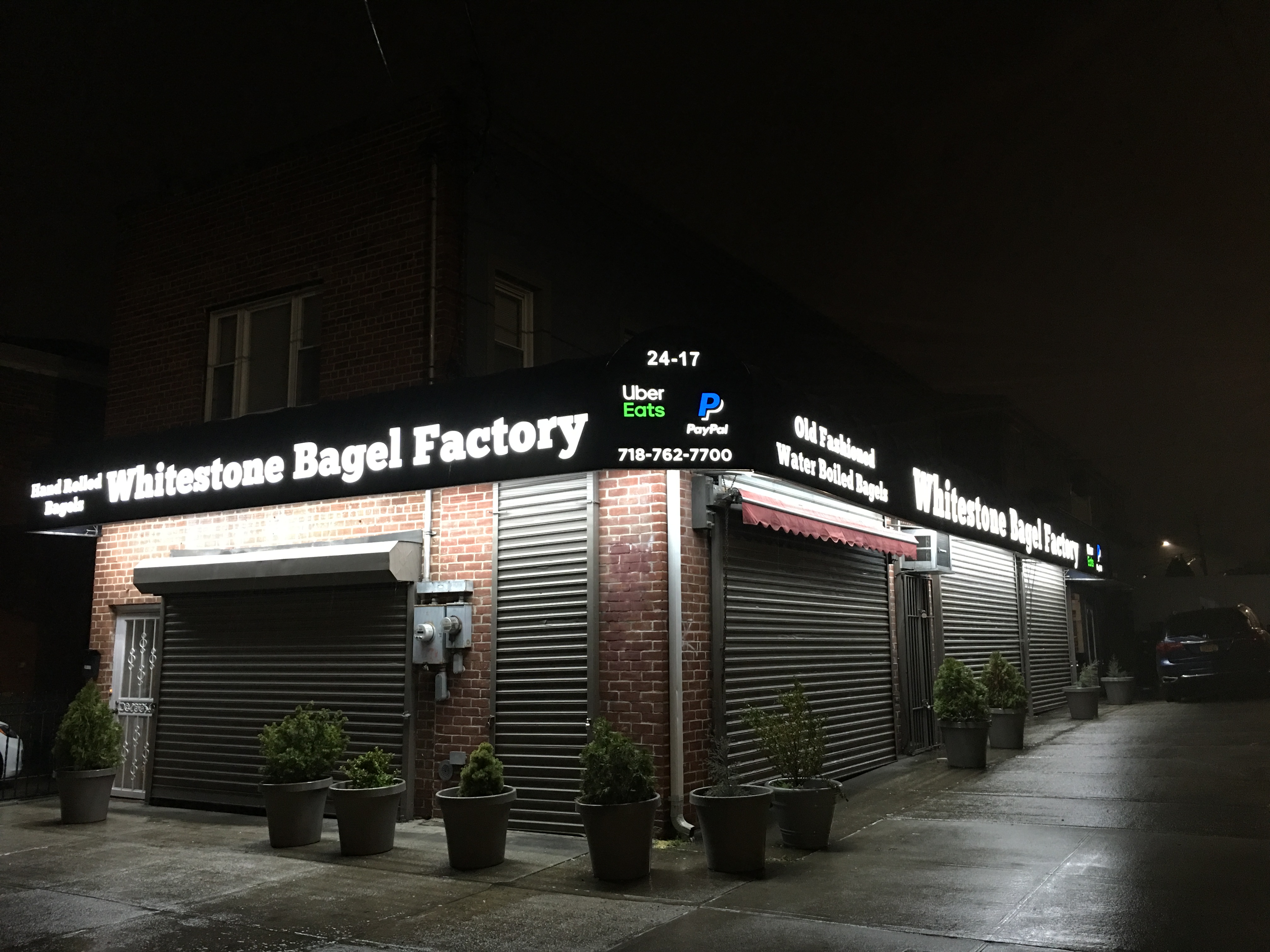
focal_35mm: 29
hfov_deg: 61.7
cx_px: 635
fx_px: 1064
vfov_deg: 48.2
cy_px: 476
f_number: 2.2
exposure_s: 1/8
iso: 100
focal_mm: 4.15
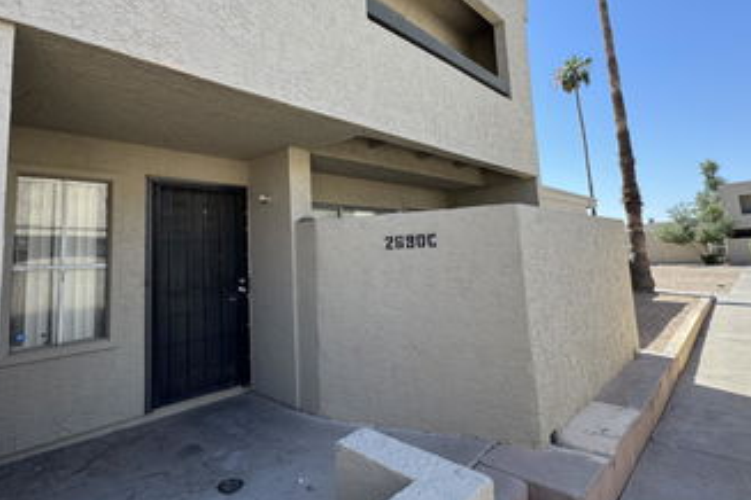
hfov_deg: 86.7
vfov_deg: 64.2
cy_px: 213
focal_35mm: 19
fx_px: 396
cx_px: 341
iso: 40
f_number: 2.2
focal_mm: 2.22
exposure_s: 1/340
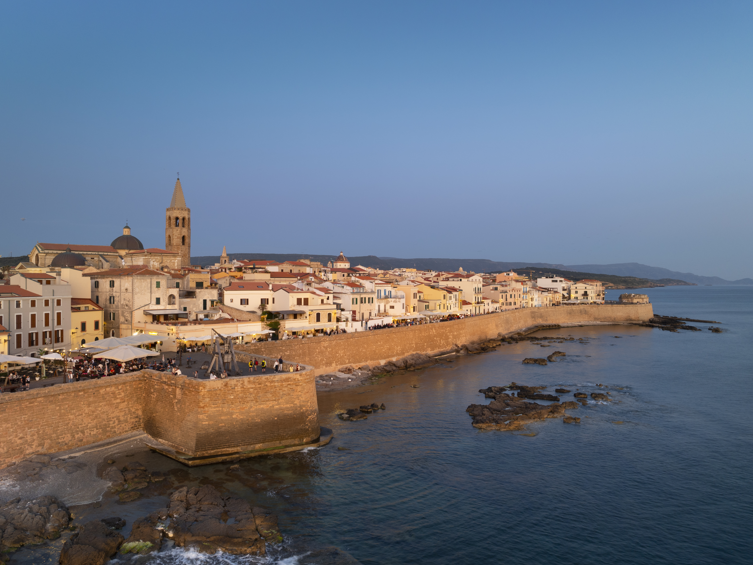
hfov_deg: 69.4
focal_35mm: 25
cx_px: 361
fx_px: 544
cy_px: 289
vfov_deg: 54.9
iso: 100
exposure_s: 1/13
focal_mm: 12.29
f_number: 3.5
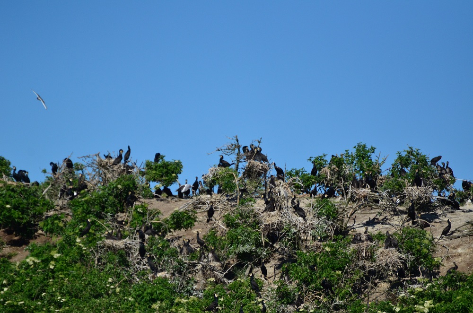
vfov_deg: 3.0
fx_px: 5899
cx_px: 236
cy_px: 156
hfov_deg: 4.6
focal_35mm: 450
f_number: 5.6
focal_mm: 300
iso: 720
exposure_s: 1/8000
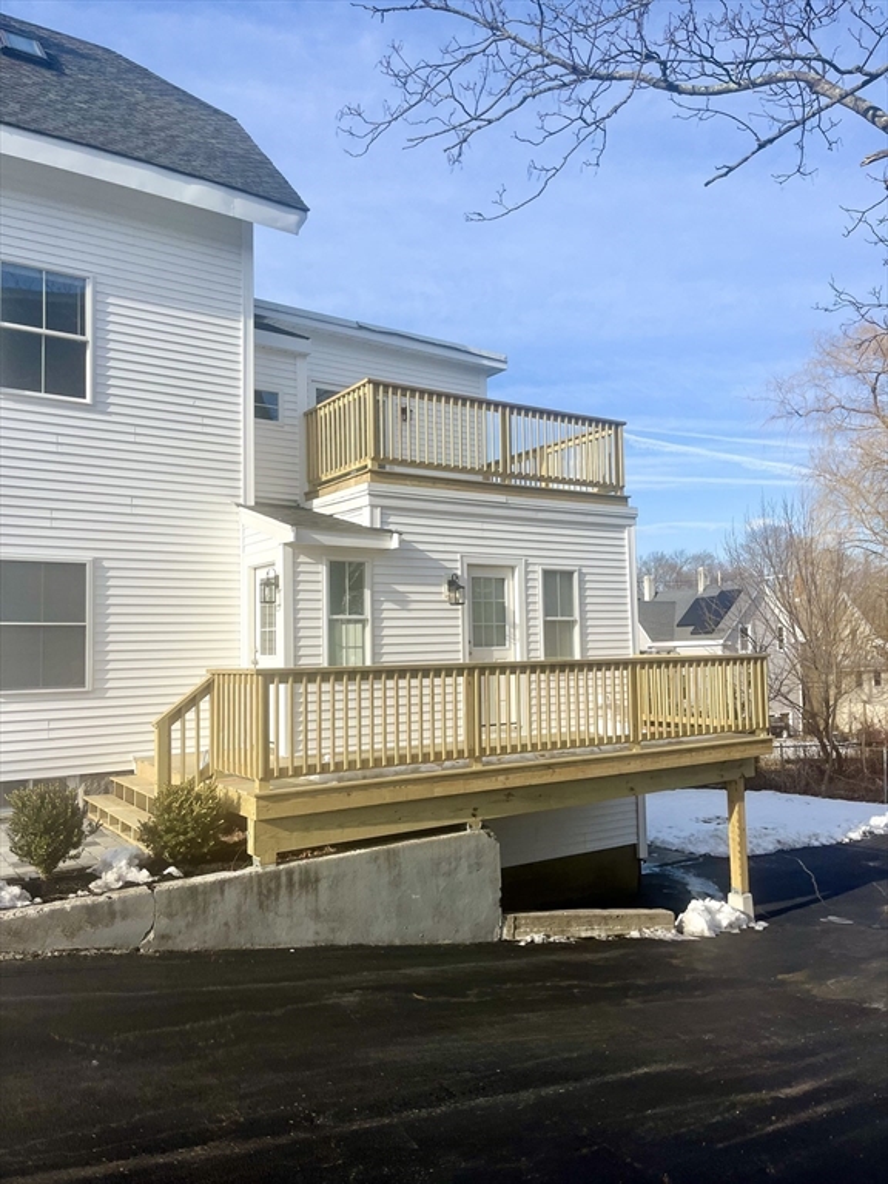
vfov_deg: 67.3
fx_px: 889
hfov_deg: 53.1
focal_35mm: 26
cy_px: 592
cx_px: 444
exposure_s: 1/3311
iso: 50
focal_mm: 5.1
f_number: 1.6
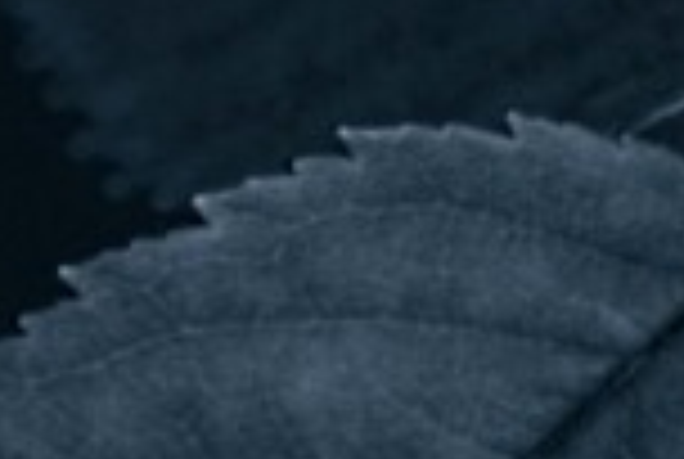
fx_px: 44966
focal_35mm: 2362
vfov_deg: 0.6
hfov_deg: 0.9
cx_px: 1714
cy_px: -122
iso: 200
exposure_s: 1/400
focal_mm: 300
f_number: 5.6
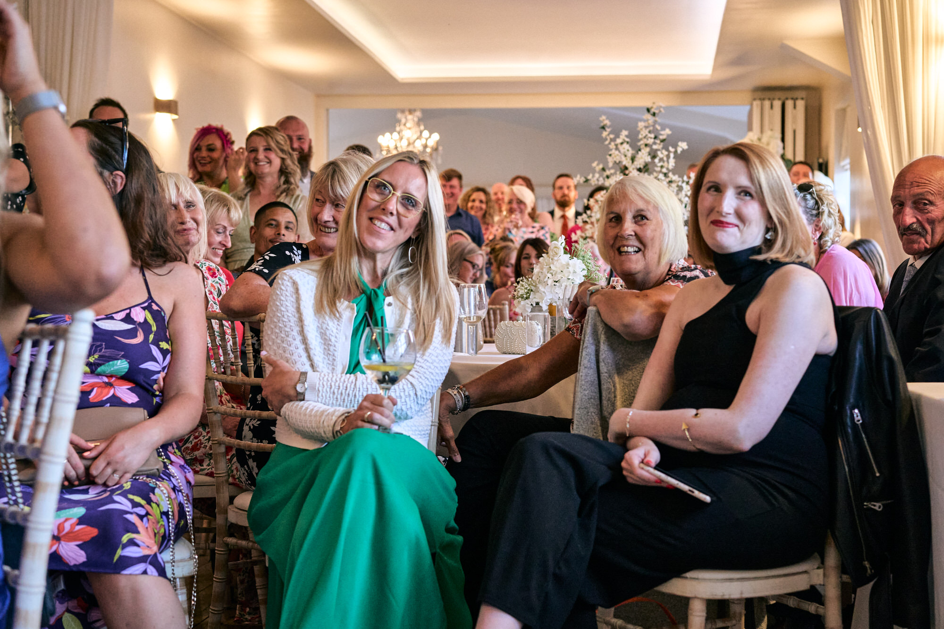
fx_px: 1442
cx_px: 472
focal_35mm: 55
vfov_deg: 24.6
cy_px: 314
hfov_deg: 36.2
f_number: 4
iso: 4000
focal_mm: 55
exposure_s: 1/160
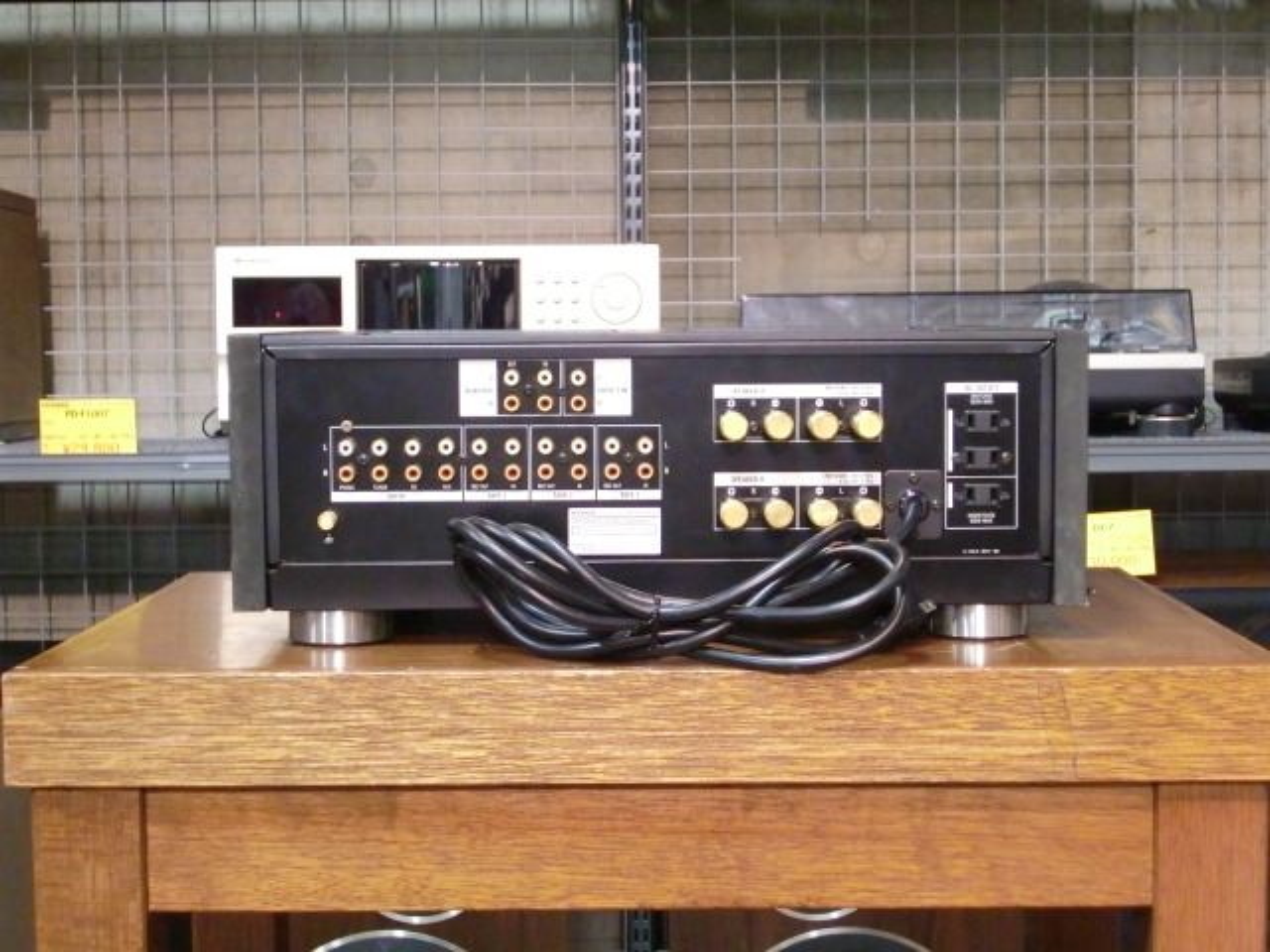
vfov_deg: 22.3
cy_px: 476
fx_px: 2421
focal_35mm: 66
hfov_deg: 29.4
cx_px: 635
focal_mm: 11.7
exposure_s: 1/15
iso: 800
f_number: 4.1
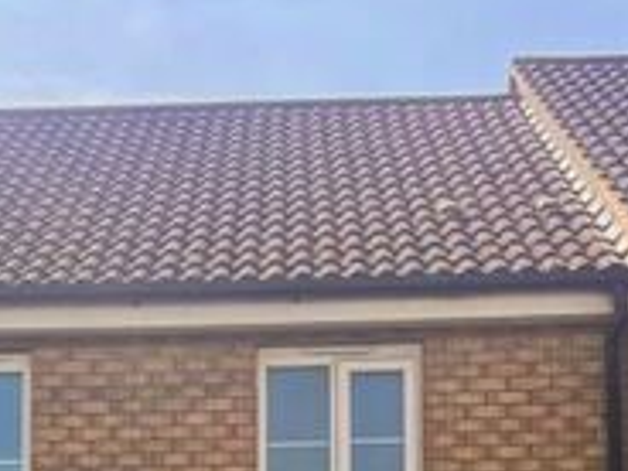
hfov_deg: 19.7
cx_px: 143
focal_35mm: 99
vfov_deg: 14.1
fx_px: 1796
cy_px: 688
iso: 50
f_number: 1.5
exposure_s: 1/3571
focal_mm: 5.7
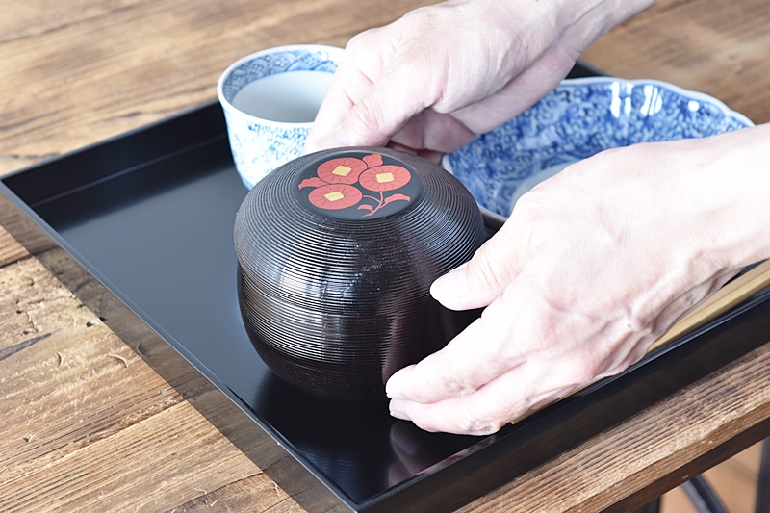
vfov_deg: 16.5
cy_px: 256
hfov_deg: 24.6
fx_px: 1764
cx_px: 385
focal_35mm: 82
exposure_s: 1/3
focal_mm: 55
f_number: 5.6
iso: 400
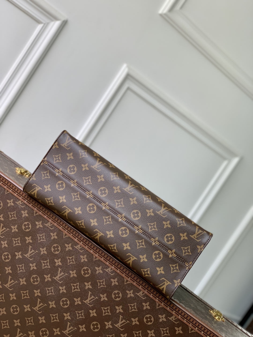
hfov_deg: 28.0
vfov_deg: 36.8
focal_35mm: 52
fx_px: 507
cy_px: 168
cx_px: 126
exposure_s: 1/122
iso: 25
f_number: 2.4
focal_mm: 6
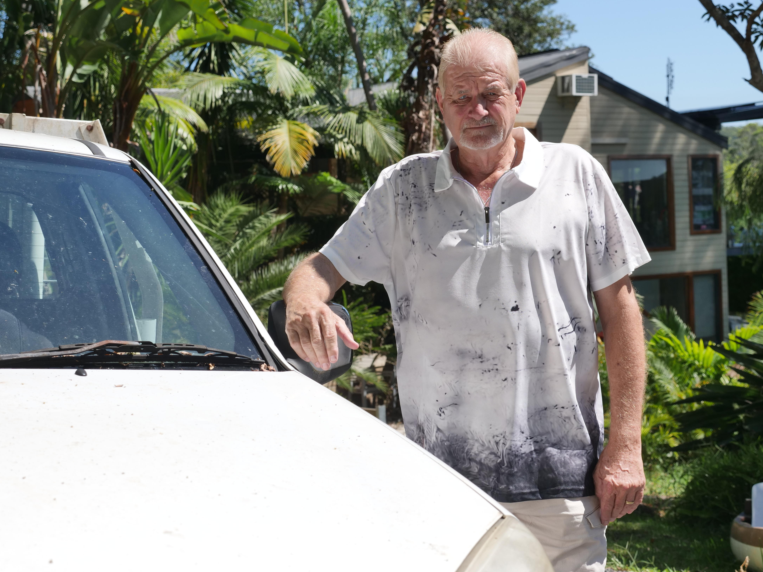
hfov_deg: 29.0
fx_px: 1477
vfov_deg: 21.9
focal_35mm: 67
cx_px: 406
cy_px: 269
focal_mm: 29
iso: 200
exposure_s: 1/1300
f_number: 4.5
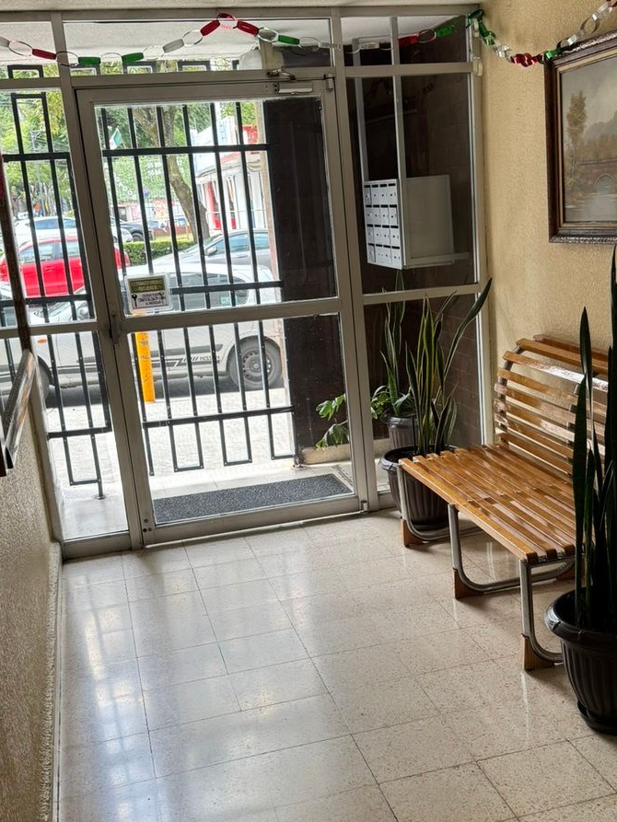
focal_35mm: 43
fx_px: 1022
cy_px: 487
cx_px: 393
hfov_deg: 33.4
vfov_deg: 43.7
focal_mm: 6.76
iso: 100
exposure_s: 1/121
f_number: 1.78
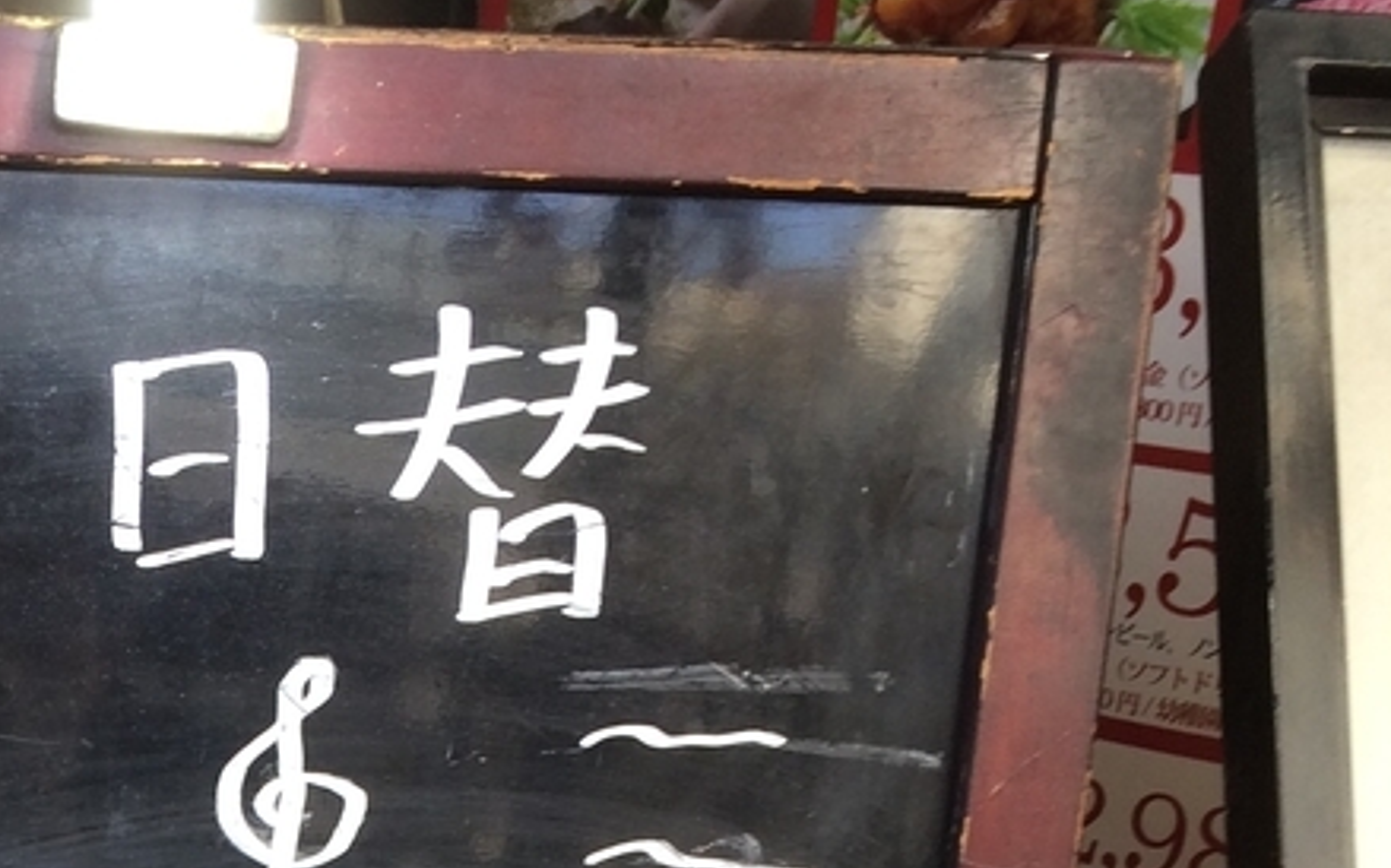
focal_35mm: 84
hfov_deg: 23.6
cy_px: 1612
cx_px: -13
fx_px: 3183
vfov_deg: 13.7
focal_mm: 4.15
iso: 40
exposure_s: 1/60
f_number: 2.2
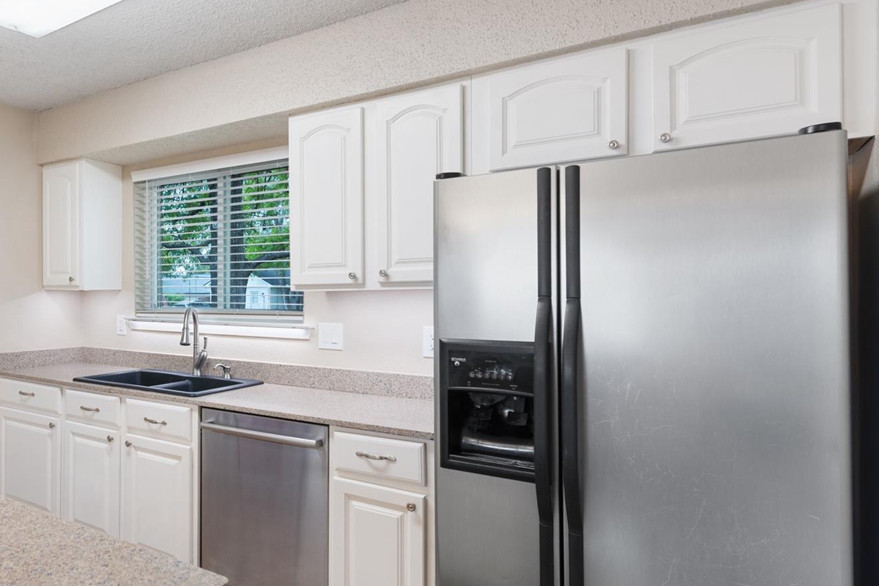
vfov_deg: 51.3
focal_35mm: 25
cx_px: 213
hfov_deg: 66.7
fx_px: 610
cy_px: 304
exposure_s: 1/3
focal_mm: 16
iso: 400
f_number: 8
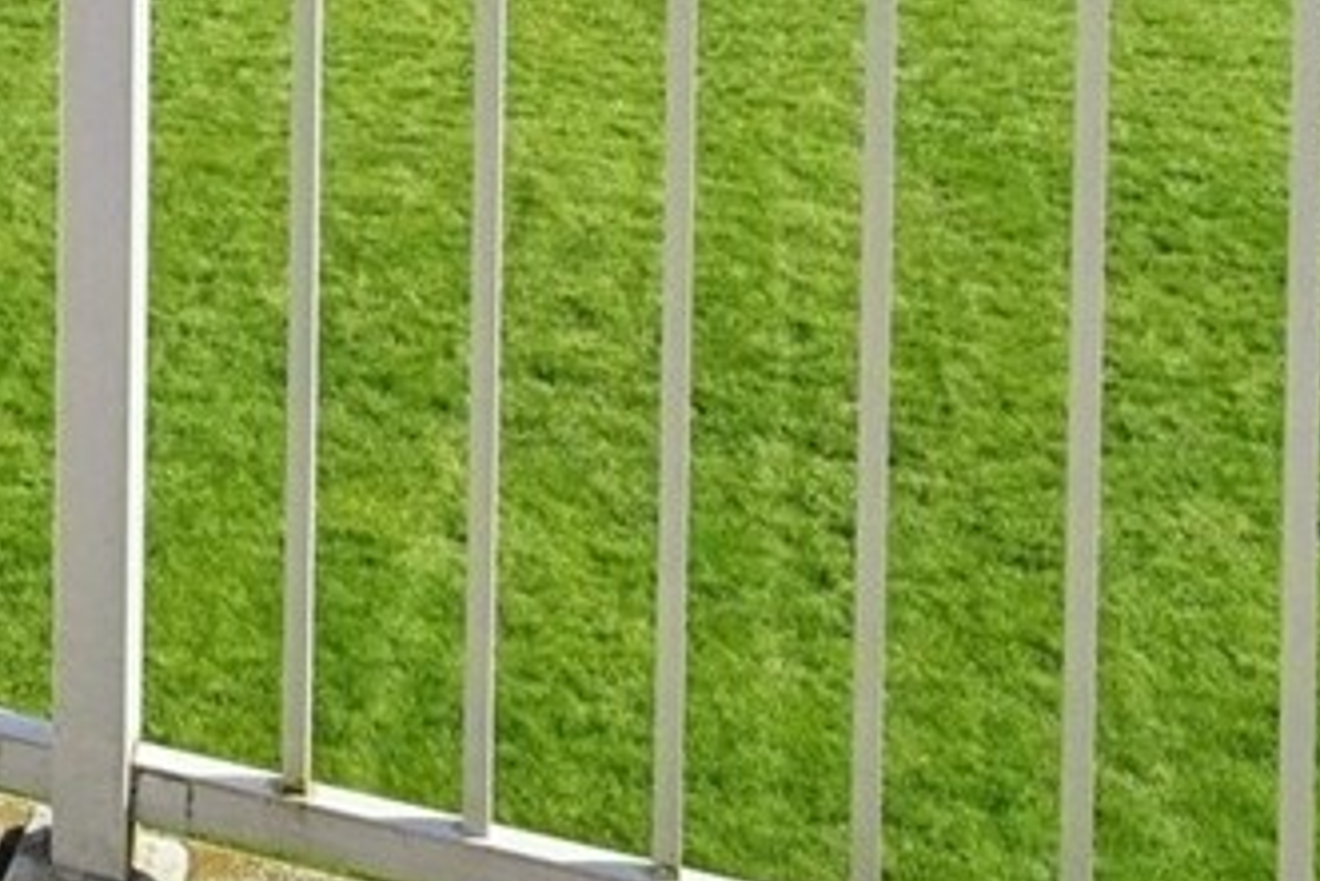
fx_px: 3008
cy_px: -1166
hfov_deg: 20.7
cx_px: -724
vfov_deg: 13.1
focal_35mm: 82
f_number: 8
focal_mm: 16
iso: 1600
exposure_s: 1/3200
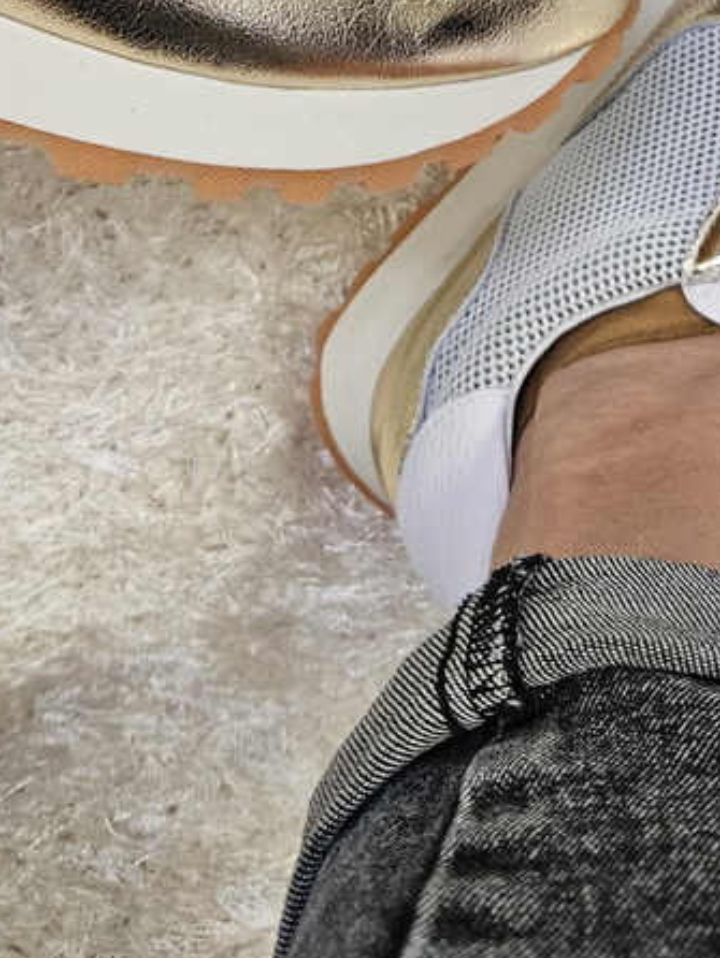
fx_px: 1856
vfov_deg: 25.6
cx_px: 474
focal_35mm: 67
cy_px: -226
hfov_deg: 21.9
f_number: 1.8
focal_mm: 5.4
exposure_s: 1/100
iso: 500
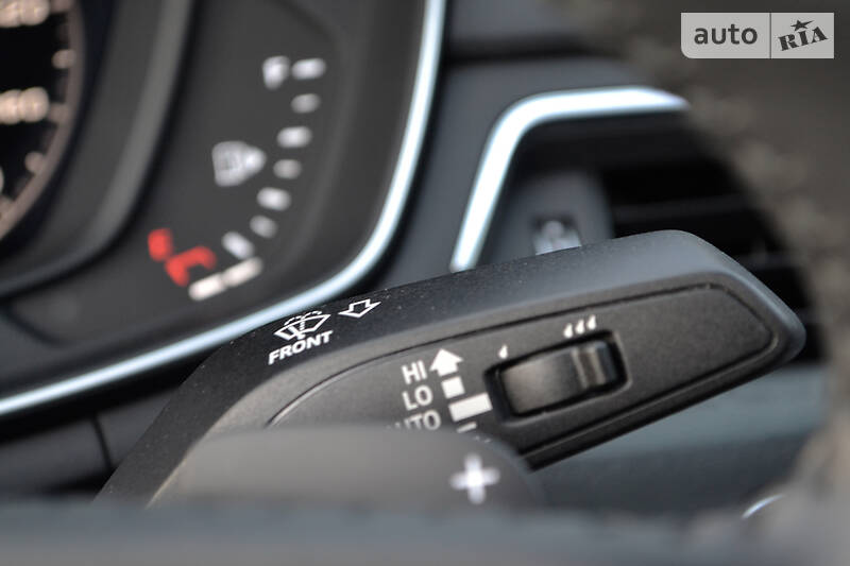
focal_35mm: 82
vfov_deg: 16.5
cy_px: 283
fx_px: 1947
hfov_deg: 24.6
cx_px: 425
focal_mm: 55
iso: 1000
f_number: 5.6
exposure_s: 1/15
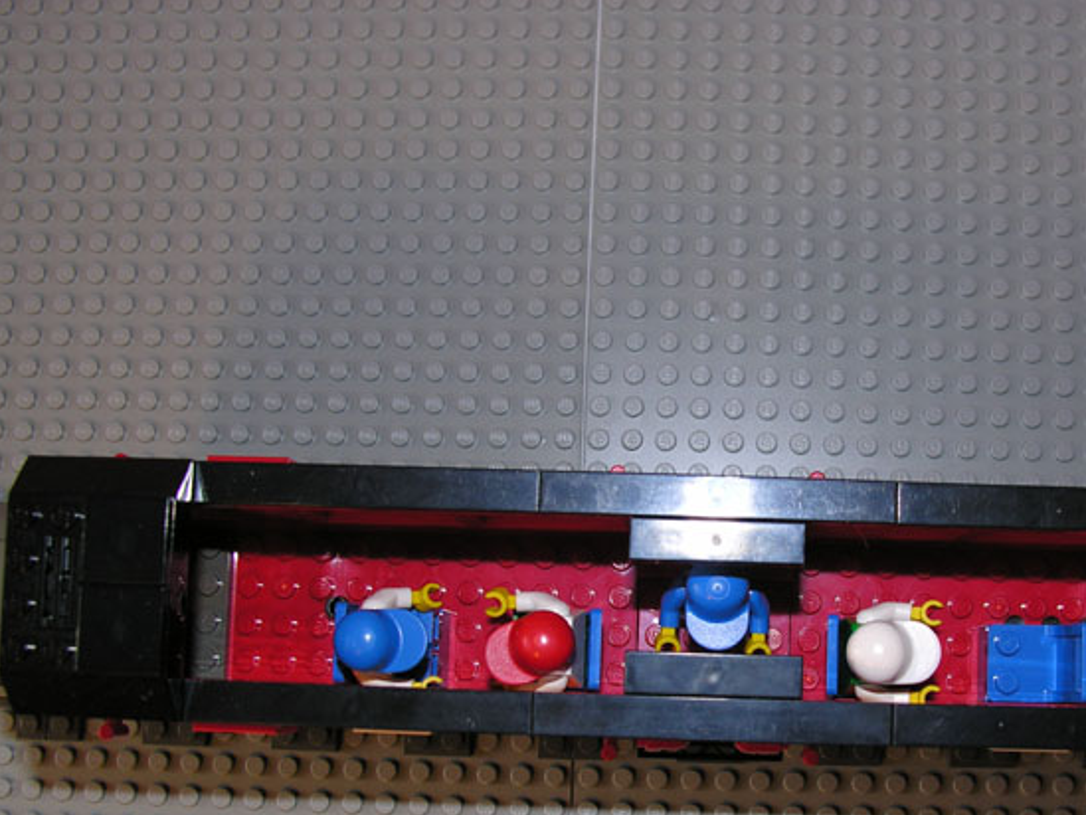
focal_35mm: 51
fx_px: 1600
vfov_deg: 28.3
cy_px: 560
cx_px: 708
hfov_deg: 37.2
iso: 50
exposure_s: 1/60.1
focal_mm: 8.9
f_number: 2.8
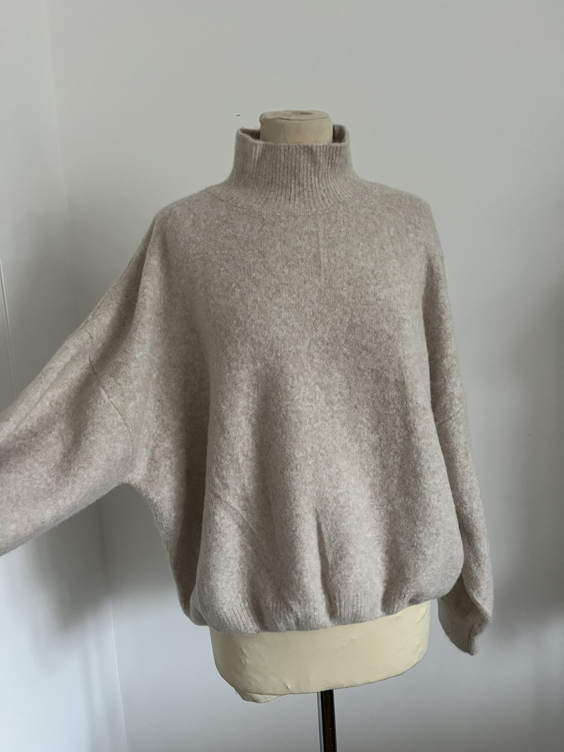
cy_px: 376
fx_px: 565
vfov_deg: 67.3
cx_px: 282
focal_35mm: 26
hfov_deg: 53.1
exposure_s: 1/60
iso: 400
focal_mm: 5.1
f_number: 1.6
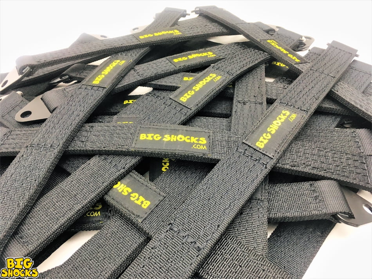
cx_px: 186
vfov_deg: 48.2
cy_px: 140
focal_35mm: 29
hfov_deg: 61.6
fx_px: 312
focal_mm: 4.15
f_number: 2.2
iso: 40
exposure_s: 1/30
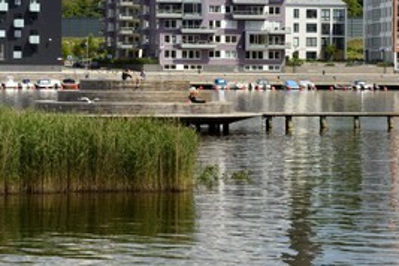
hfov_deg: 10.7
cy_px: 63
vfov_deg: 7.1
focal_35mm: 192
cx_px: 278
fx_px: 2128
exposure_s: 1/320
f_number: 14
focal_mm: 122
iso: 400
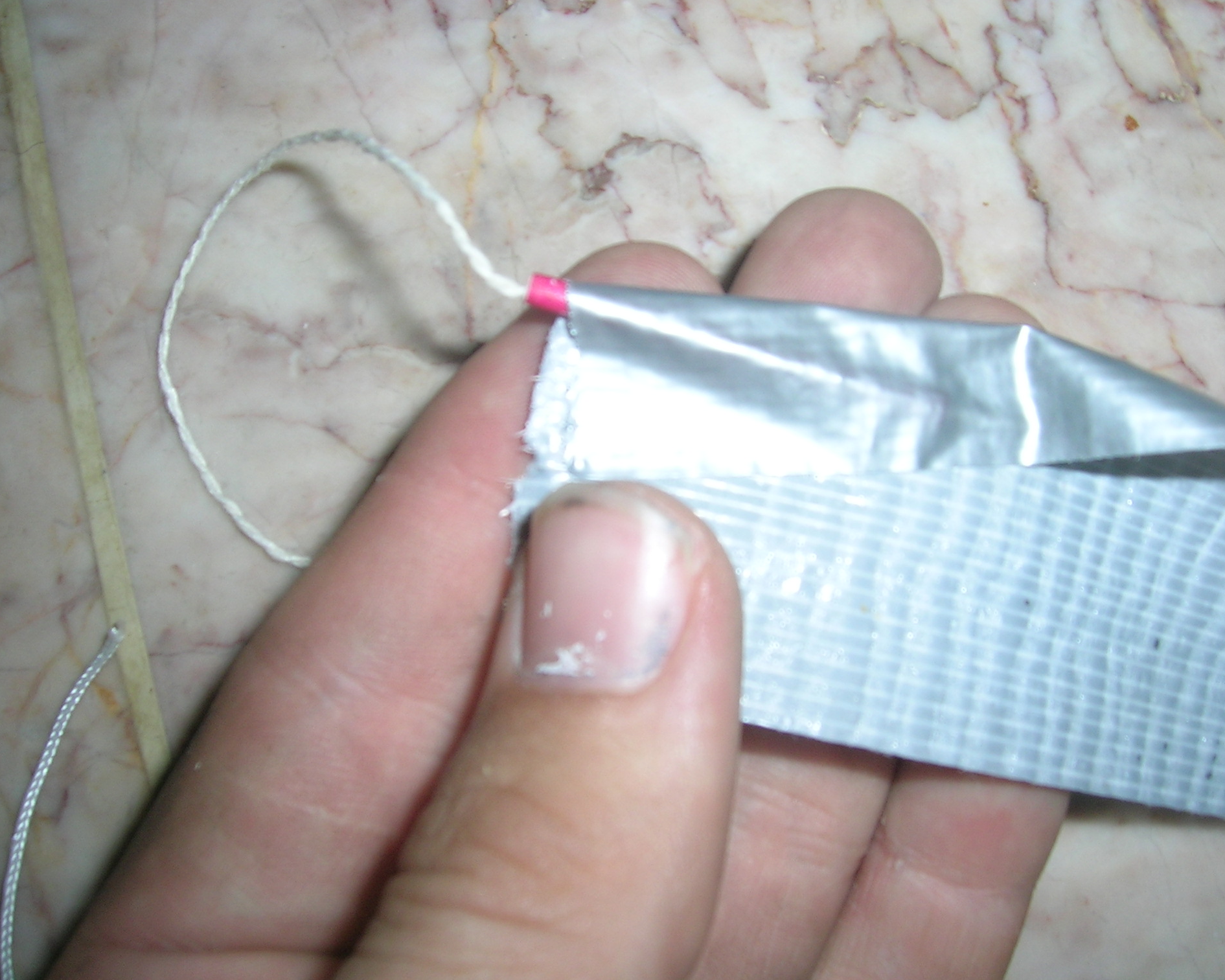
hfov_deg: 49.1
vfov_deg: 40.1
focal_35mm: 37
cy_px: 494
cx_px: 630
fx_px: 1342
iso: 50
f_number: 4.8
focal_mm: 5.4
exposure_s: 1/60.1
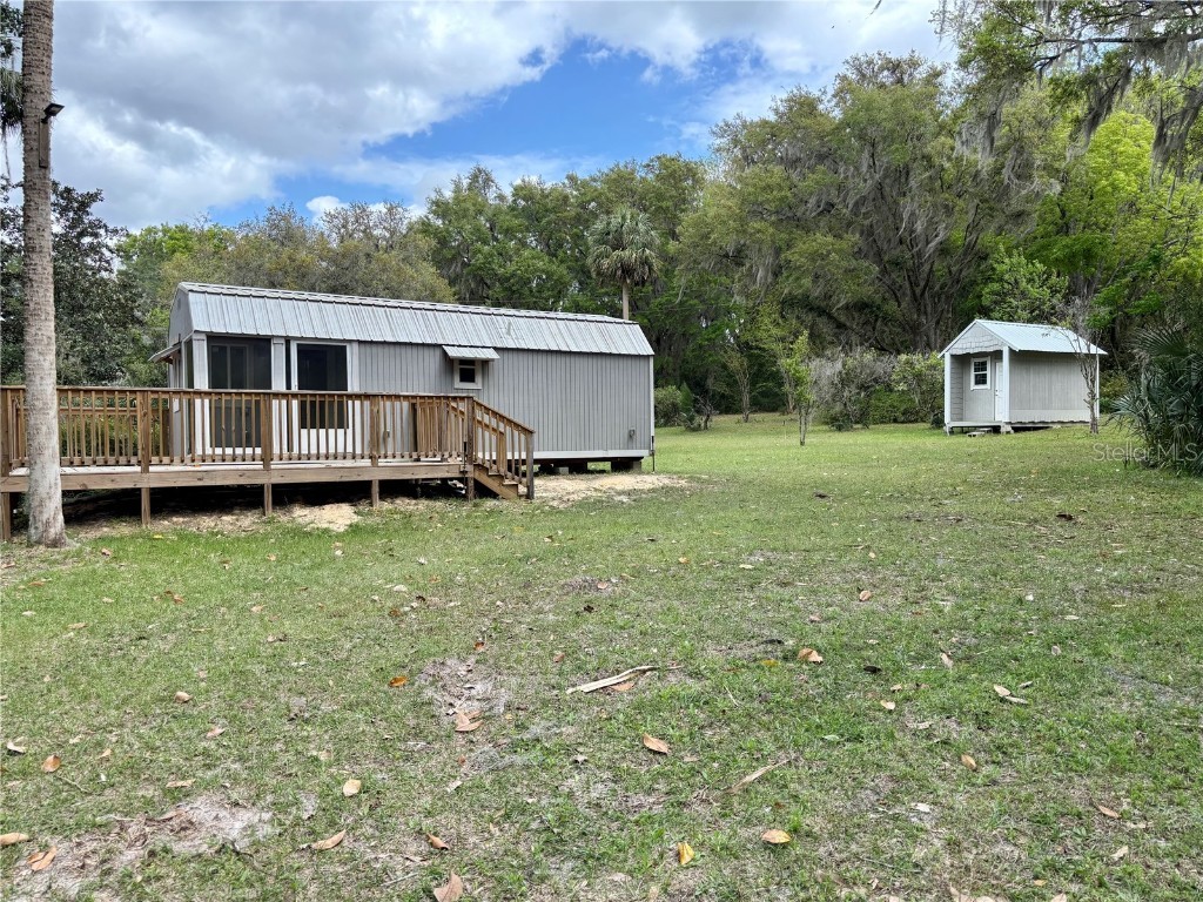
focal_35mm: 26
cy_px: 451
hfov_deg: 67.3
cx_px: 602
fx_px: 904
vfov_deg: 53.1
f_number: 1.6
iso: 50
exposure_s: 1/903
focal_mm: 5.96
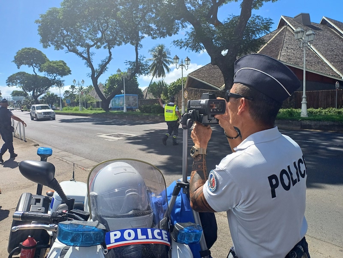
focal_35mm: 25
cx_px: 172
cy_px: 129
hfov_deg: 69.4
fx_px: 248
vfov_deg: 54.9
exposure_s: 1/1178
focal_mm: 4.65
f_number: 1.8
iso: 50
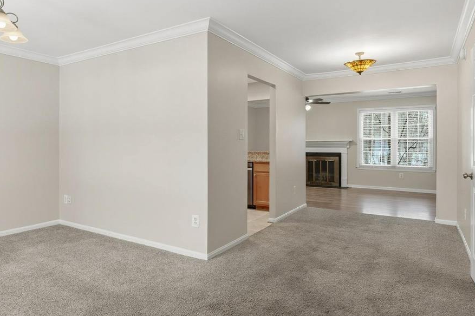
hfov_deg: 75.7
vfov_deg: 55.0
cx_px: 205
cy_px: 150
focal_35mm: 23
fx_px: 303
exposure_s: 1/250
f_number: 11
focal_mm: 14
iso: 400
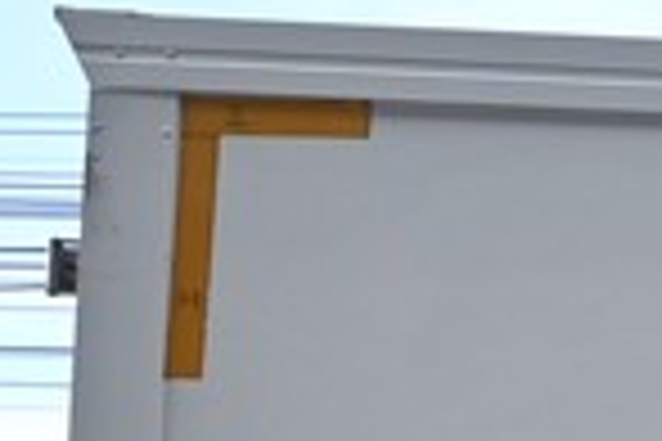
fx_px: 4965
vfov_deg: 5.0
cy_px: 1010
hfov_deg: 6.9
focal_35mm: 270
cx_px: 1945
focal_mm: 24
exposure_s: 1/1500
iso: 560
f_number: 4.8
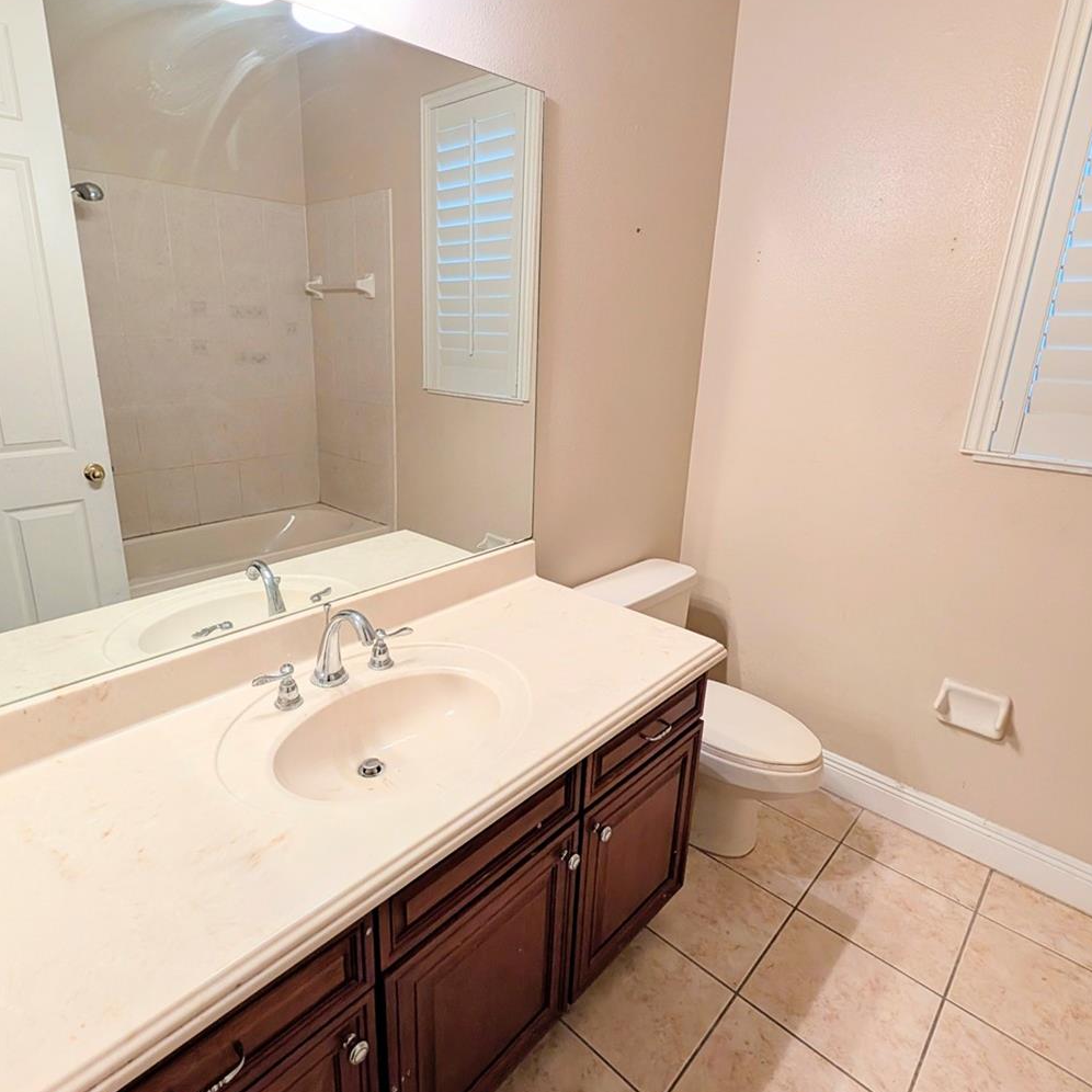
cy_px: 521
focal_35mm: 17
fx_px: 607
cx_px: 486
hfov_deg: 83.7
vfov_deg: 83.9
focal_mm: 2.02
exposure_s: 1/120
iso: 71
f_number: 1.7
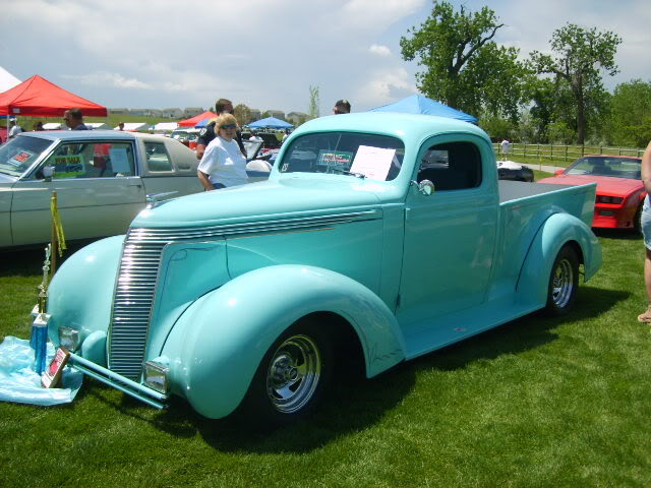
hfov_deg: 52.6
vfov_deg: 40.7
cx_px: 326
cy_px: 244
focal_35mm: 35
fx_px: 658
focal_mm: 5.8
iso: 50
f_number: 7.1
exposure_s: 1/180
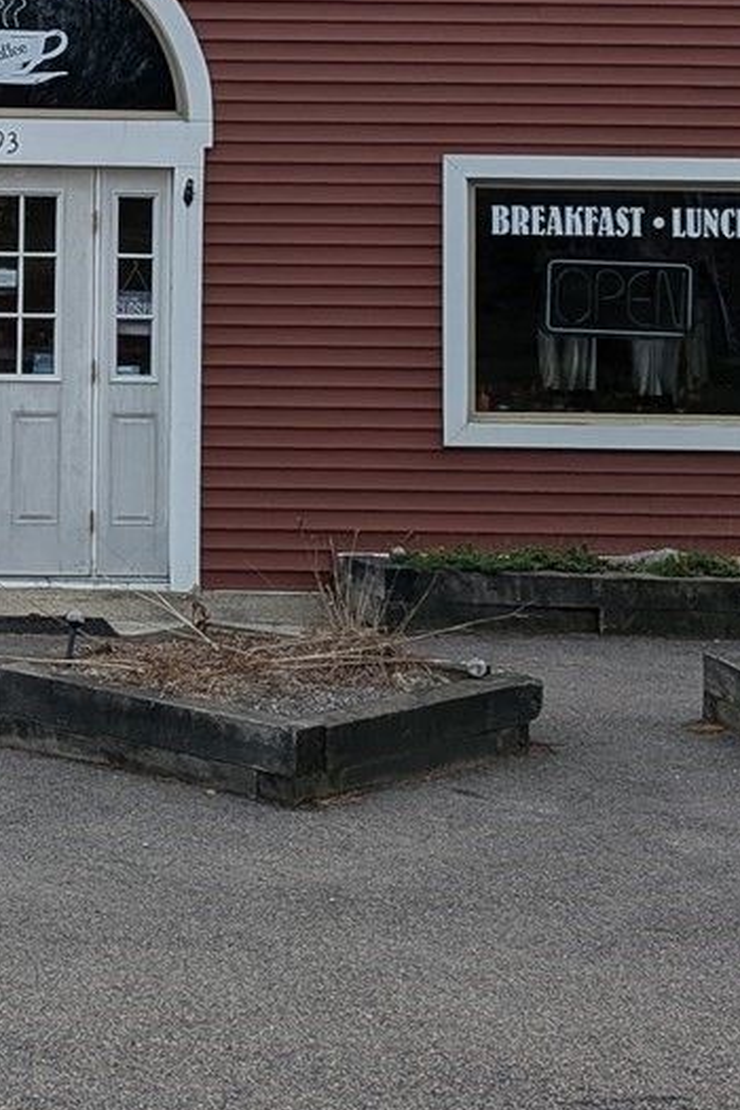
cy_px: 239
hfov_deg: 18.3
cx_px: 23
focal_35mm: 73
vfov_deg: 27.2
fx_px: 2251
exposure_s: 1/254
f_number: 1.7
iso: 27
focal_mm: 4.53
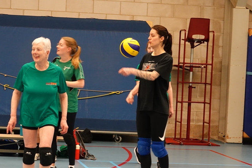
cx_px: 60
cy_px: 84
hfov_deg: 15.9
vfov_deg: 10.7
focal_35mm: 128
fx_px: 897
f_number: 3.5
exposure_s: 1/40
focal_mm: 30.5
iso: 800
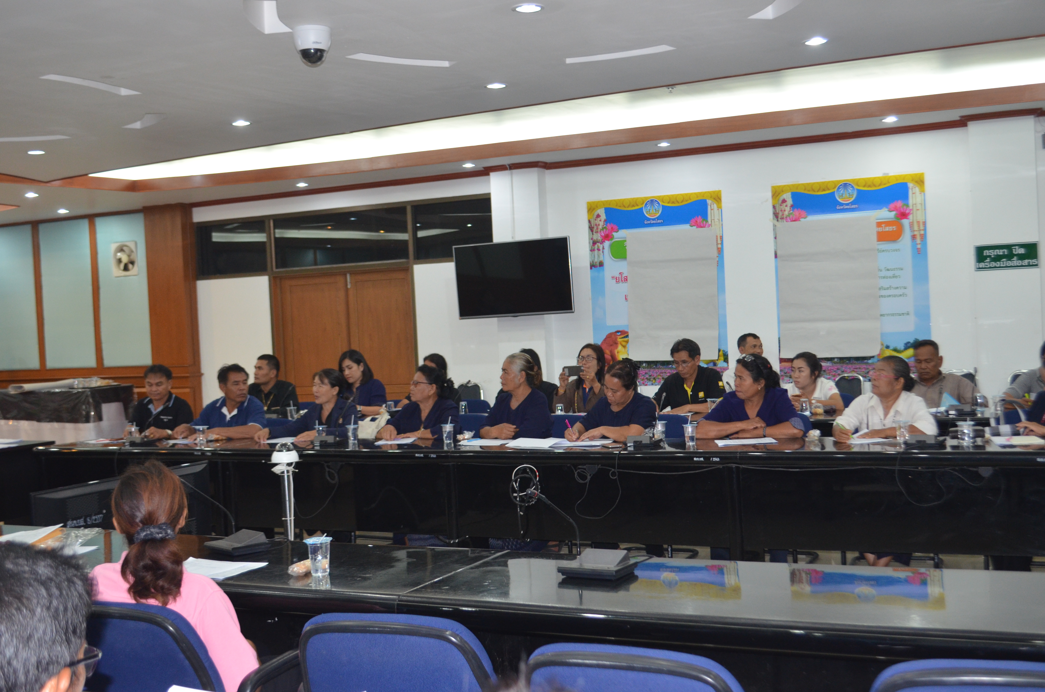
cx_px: 522
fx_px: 1217
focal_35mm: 42
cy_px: 346
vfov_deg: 31.8
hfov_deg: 46.5
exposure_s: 1/60
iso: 800
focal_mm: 28
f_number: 4.5
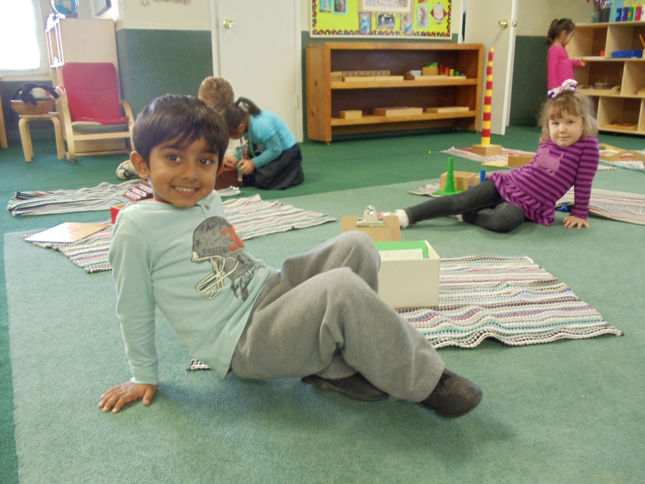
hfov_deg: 42.9
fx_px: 820
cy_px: 242
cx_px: 322
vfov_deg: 32.9
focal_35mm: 44
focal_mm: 6
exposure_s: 1/13
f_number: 3.5
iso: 400
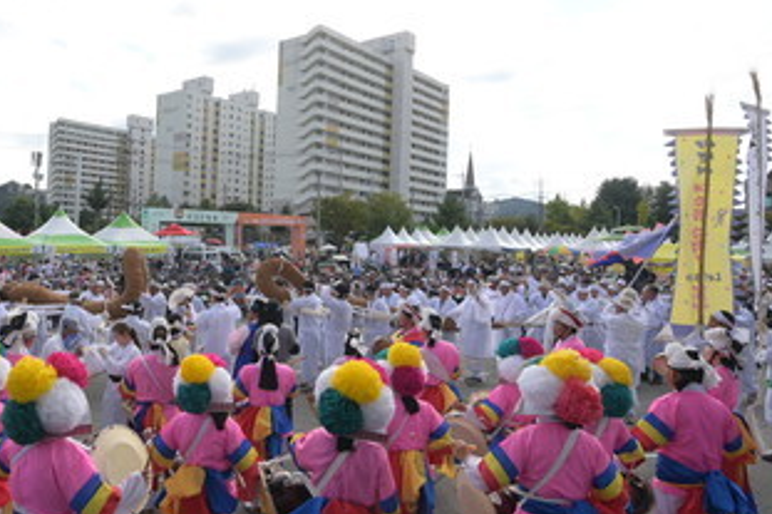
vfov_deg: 47.8
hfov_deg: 64.3
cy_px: 231
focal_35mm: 27
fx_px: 579
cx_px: 216
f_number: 8
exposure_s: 1/1250
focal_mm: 14
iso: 800
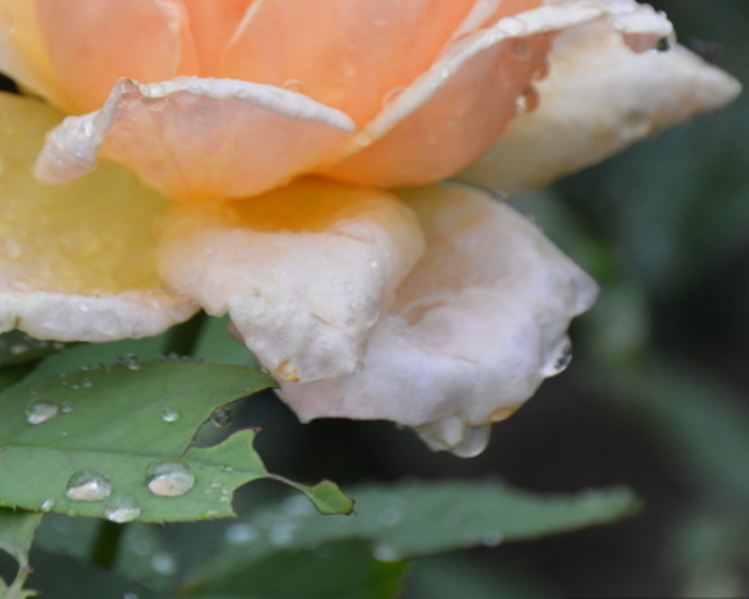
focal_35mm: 572
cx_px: 84
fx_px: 12674
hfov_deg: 3.4
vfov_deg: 2.7
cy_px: 53
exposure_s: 1/60
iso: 200
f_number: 6
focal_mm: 170
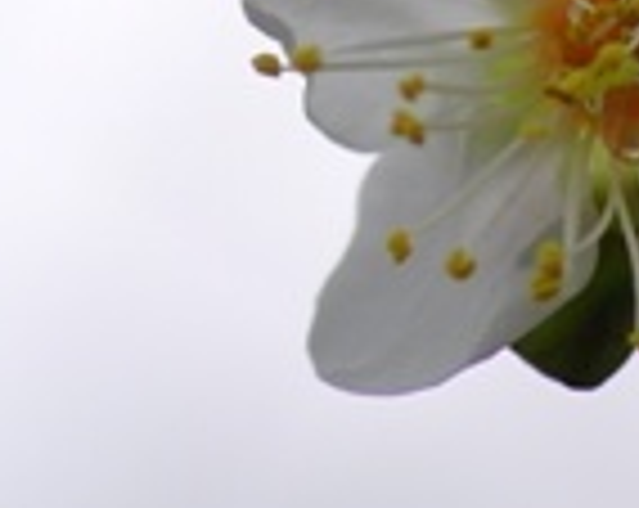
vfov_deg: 1.4
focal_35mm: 1066
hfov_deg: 1.8
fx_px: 20126
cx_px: 1503
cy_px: 521
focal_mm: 105
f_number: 3
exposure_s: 1/1000
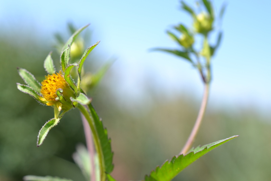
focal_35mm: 60
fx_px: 452
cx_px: 136
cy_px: 90
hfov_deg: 33.4
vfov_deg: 22.6
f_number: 8
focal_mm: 40
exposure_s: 1/125
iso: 100
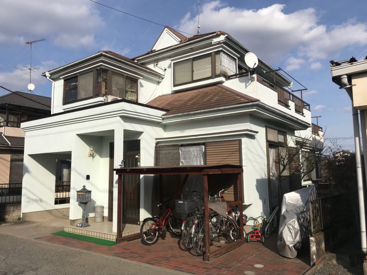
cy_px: 138
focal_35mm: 28
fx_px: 297
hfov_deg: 63.4
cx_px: 184
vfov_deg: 49.7
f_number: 1.8
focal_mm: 3.99
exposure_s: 1/4566
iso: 20
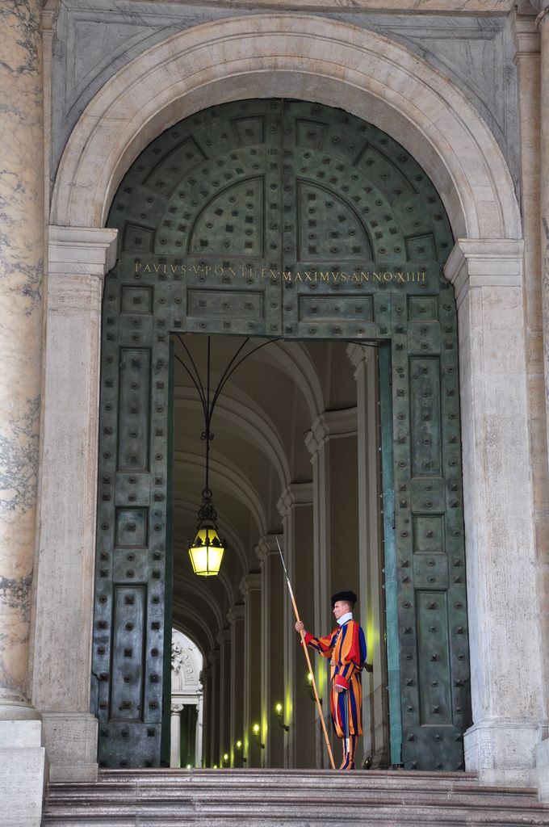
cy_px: 414
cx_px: 274
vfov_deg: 26.0
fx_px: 1789
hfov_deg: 17.4
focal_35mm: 78
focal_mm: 52
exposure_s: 1/25
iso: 400
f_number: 6.3
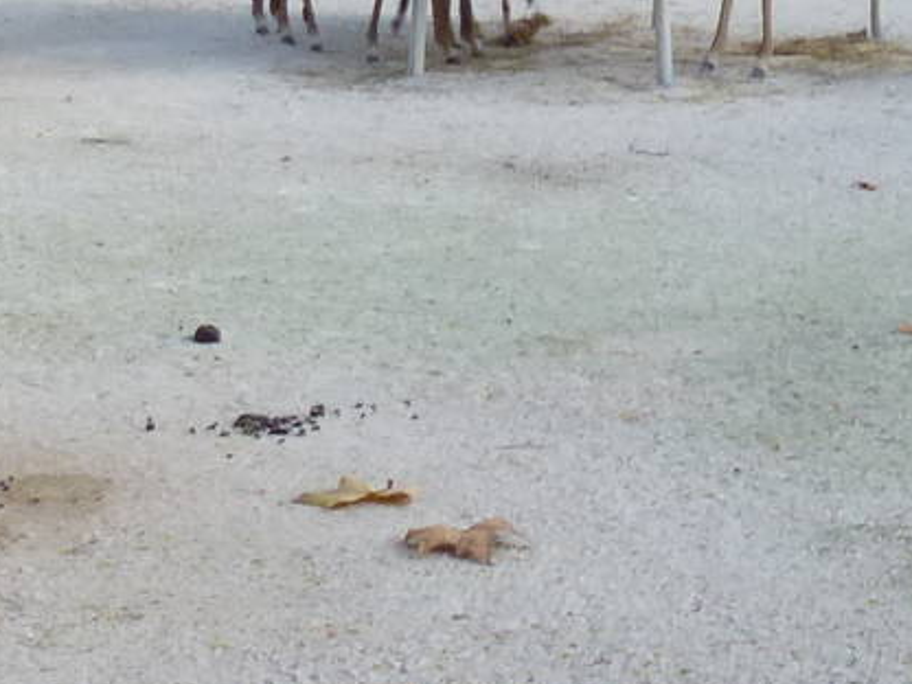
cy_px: -265
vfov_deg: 8.4
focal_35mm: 173
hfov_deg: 11.4
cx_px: 794
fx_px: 4558
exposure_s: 1/80
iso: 250
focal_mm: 8
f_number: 4
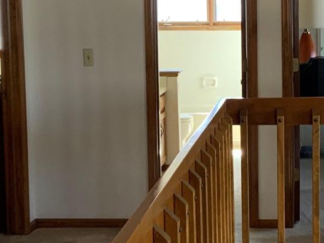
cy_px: 96
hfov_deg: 21.6
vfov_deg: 16.4
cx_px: 247
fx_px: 842
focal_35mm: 90
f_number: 1.8
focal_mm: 3
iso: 125
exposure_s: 1/60
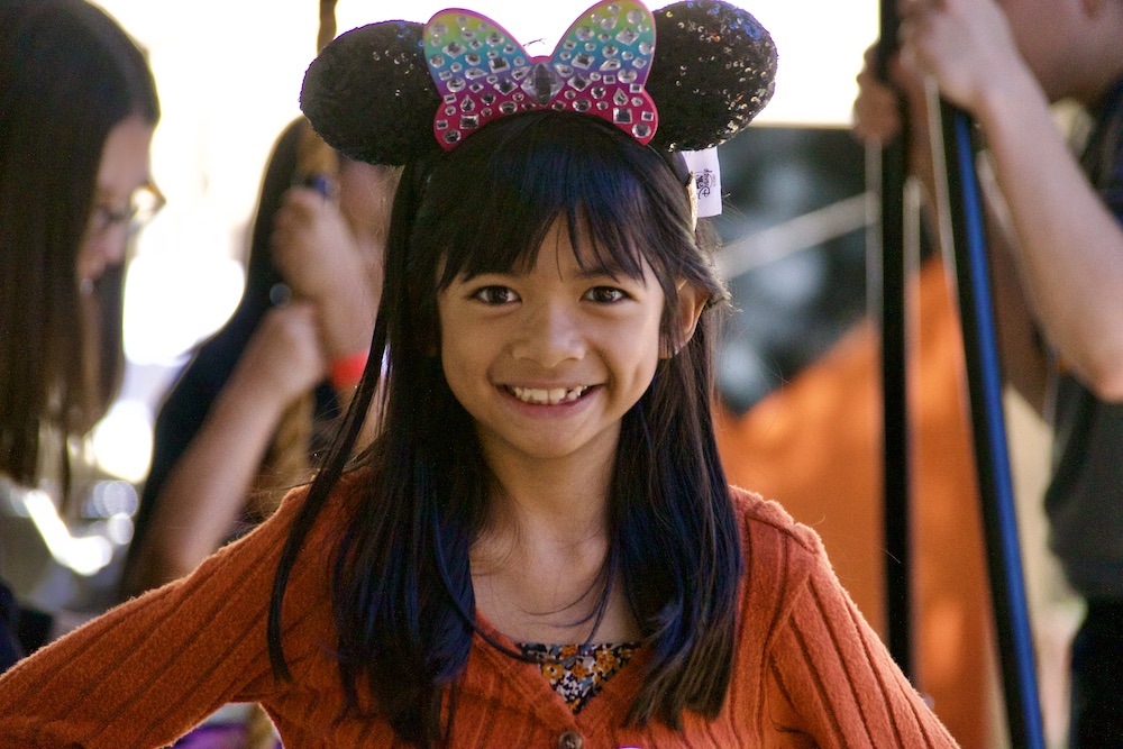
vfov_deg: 6.1
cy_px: 374
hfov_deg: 9.1
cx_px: 562
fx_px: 7019
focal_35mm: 225
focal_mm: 150
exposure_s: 1/2000
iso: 3200
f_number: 5
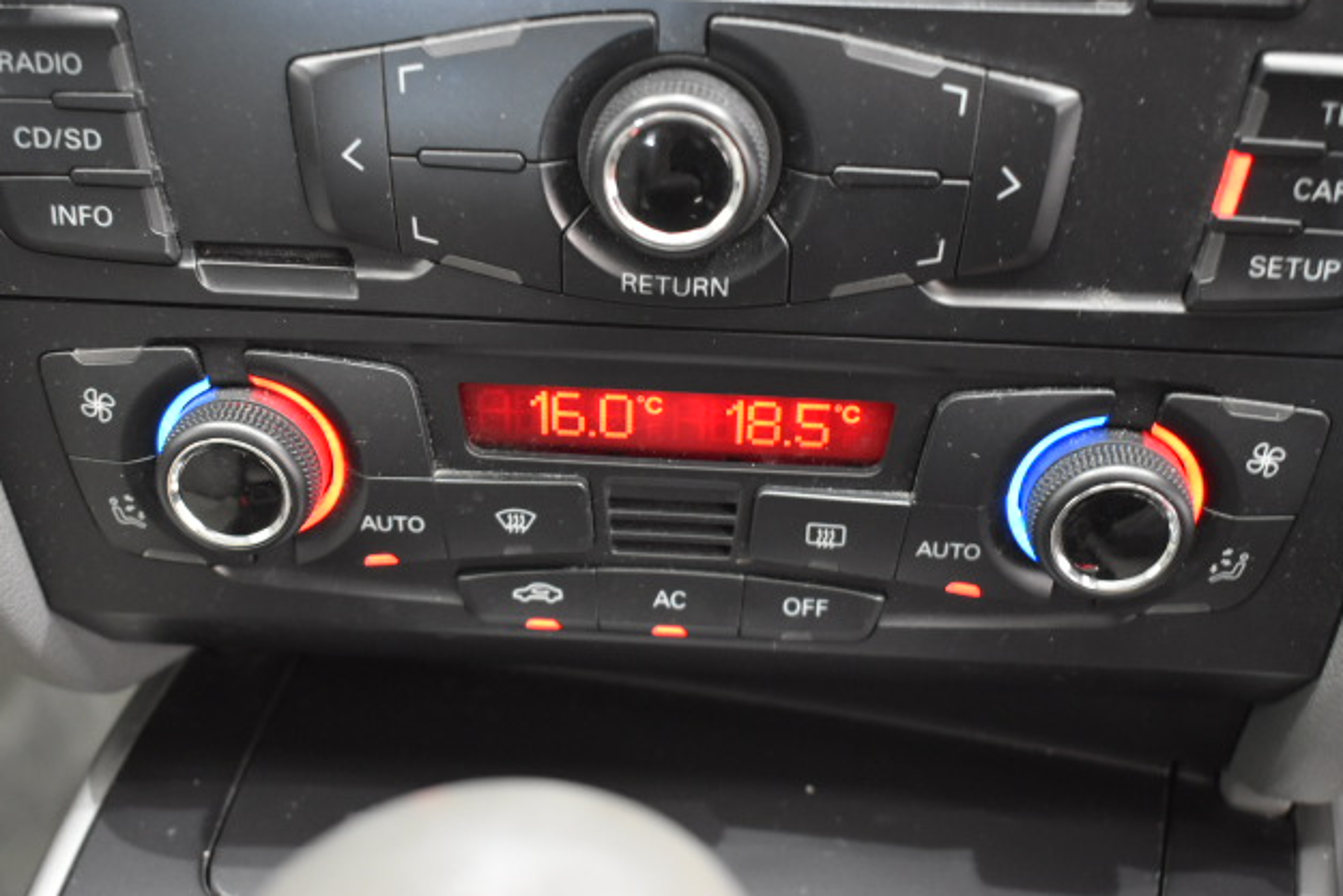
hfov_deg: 41.5
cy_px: 443
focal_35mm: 48
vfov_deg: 28.4
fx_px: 1773
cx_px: 670
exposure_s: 1/13
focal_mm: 31
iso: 3200
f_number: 4.2
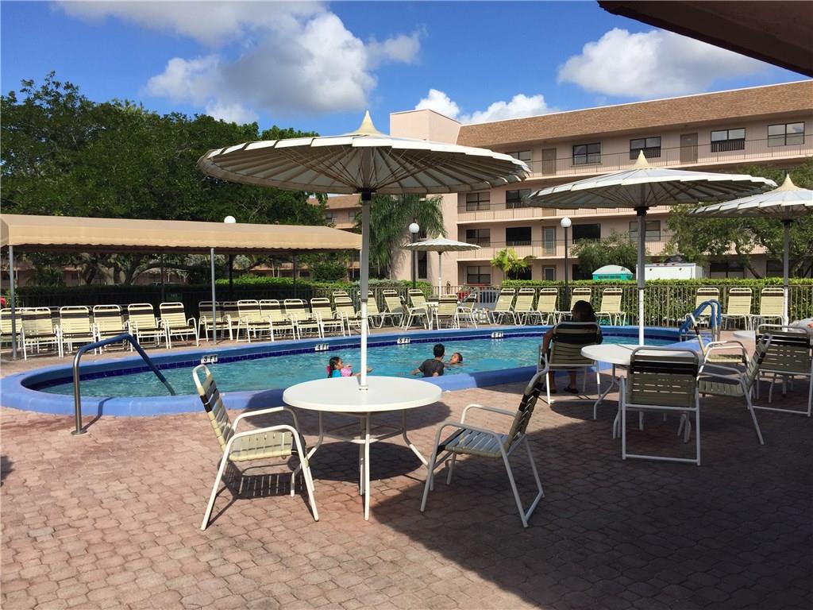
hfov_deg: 61.7
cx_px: 406
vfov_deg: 48.2
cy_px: 305
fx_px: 681
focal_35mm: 29
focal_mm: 4.15
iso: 32
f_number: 2.2
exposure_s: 1/1883
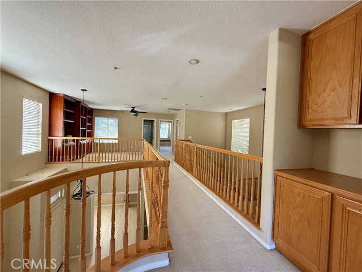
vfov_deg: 85.7
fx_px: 146
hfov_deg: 102.1
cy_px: 136
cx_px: 181
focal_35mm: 14
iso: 250
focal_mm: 2.22
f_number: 2.2
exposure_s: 1/99
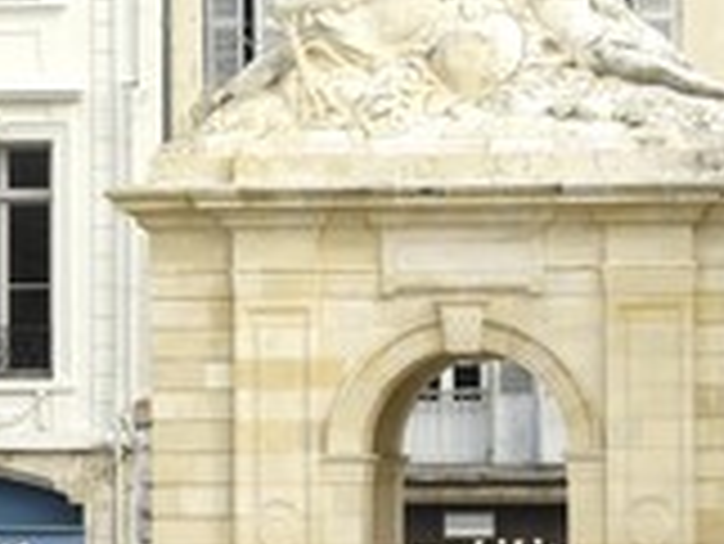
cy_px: 400
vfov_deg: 3.9
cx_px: 25
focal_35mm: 384
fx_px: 8037
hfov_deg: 5.1
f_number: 7.1
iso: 100
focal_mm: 102
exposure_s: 1/160
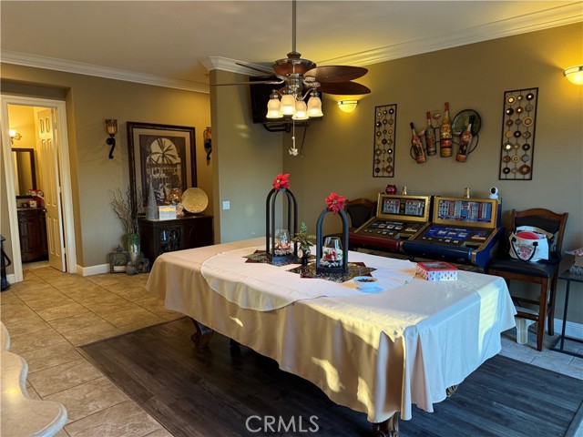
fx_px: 404
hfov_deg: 71.6
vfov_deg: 56.8
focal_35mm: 24
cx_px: 292
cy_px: 218
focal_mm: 6.76
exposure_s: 1/60
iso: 200
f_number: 1.78
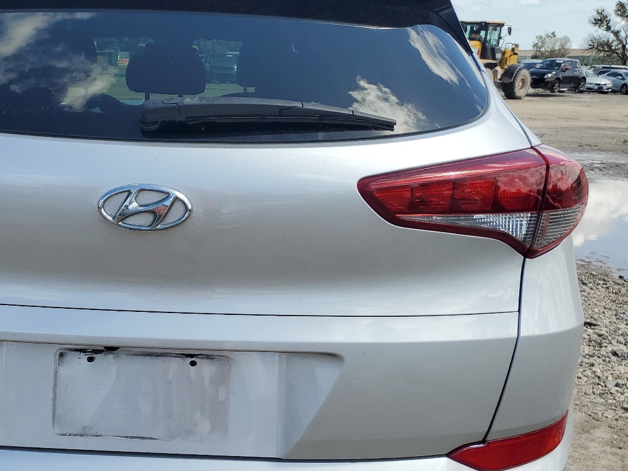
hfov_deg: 44.4
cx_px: 163
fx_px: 744
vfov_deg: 35.1
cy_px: 253
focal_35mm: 41
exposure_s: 1/2500
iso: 50
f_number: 1.5
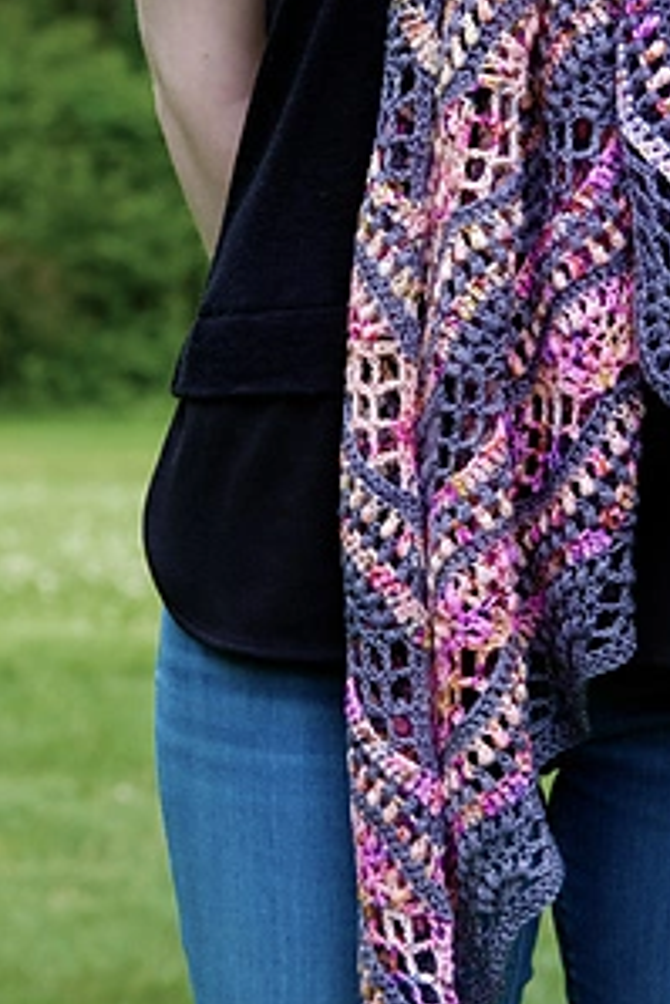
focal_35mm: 133
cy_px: 320
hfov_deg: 10.3
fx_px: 3708
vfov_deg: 15.4
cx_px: 550
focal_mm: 41.1
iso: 160
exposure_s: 1/120
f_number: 4
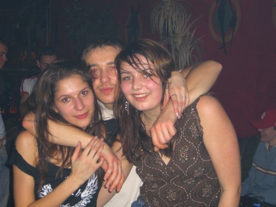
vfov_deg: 25.7
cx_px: 138
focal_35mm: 57
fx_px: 454
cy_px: 104
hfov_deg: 33.8
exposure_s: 1/60
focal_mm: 11.8
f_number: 3.6
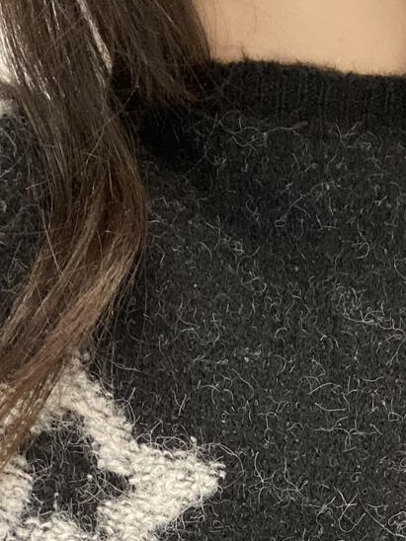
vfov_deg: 25.6
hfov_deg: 22.6
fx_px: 985
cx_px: 374
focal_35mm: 63
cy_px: 733
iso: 125
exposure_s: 1/60
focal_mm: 2.71
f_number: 2.2
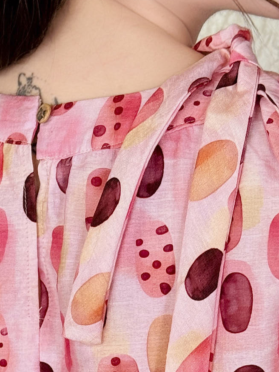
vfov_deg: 12.4
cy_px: 472
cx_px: 141
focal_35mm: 155
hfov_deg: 9.6
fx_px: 1665
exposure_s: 1/69
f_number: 1.8
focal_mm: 6.76
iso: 100
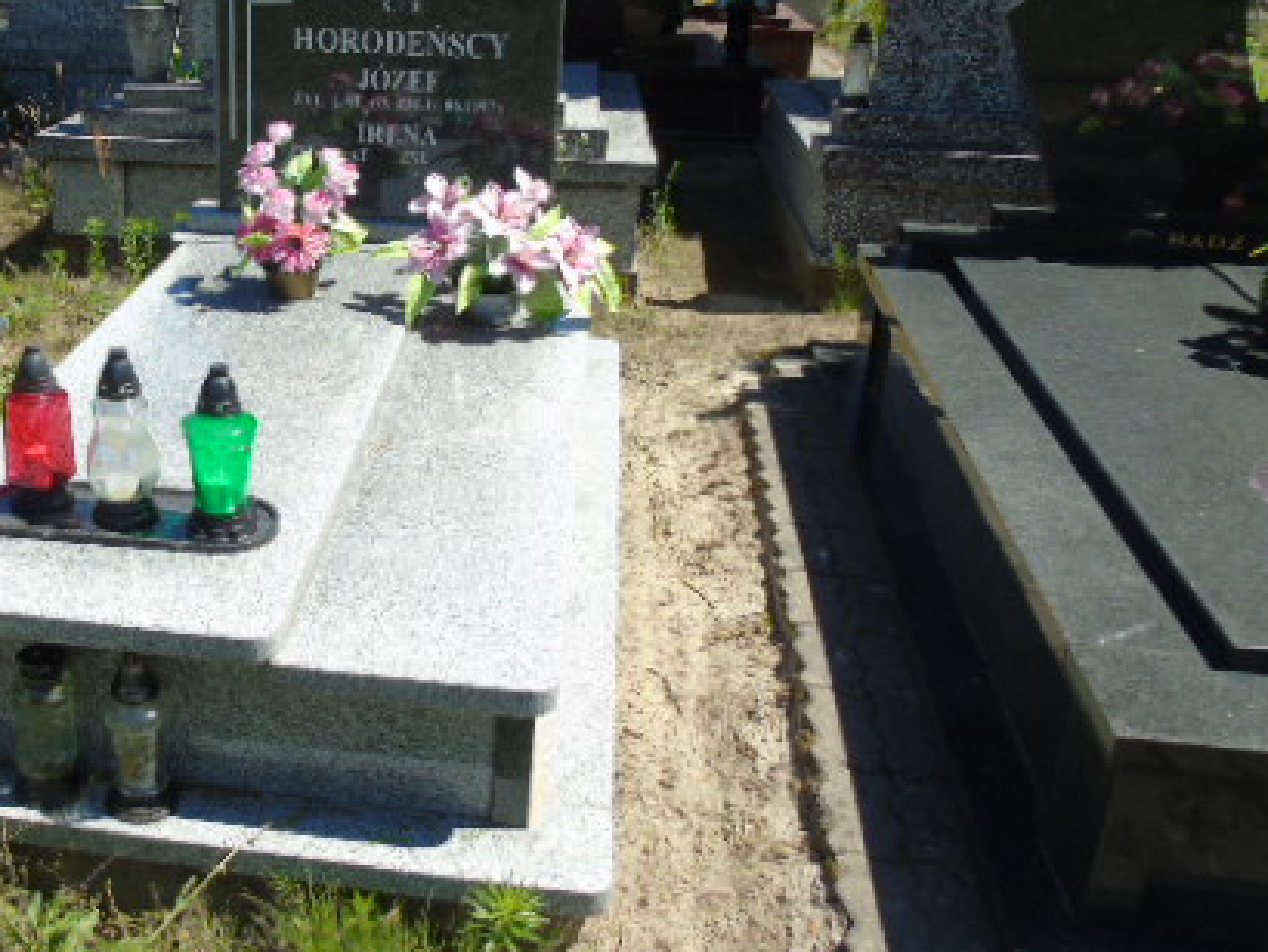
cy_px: 380
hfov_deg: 46.1
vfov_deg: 36.7
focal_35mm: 39
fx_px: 1429
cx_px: 312
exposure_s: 1/640
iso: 80
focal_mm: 4.4
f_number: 3.4
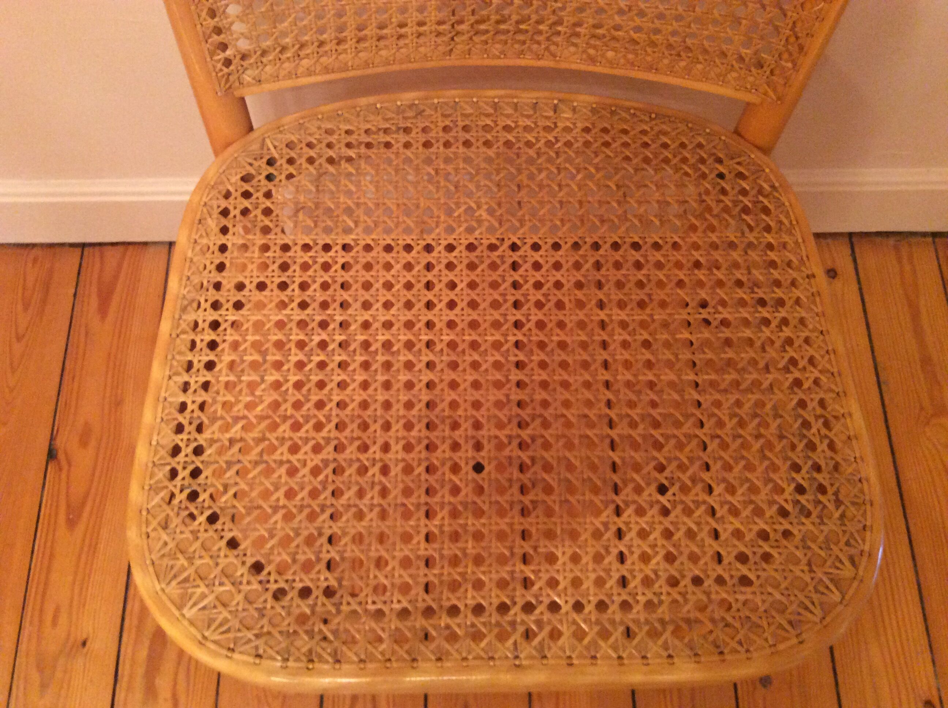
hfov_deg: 56.9
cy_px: 354
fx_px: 875
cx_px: 474
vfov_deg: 44.1
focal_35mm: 32
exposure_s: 1/20
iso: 250
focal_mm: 3.3
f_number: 2.4
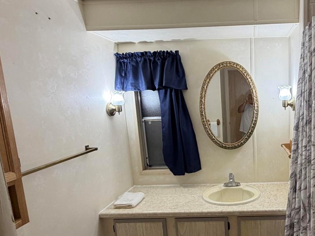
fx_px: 246
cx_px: 244
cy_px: 137
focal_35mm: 27
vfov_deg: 51.1
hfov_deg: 60.9
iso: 200
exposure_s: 1/60
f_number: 2.2
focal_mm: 2.22
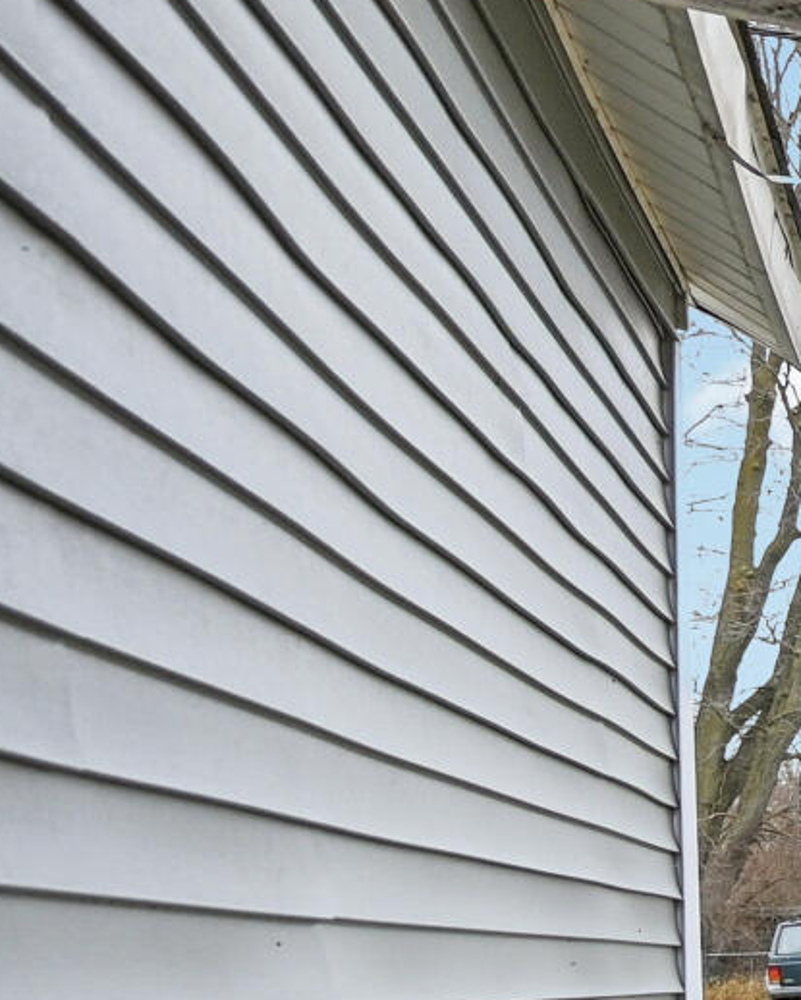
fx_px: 2250
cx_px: 2357
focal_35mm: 76
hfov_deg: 11.7
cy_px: 986
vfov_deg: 24.0
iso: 400
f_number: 4
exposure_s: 1/750
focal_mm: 14
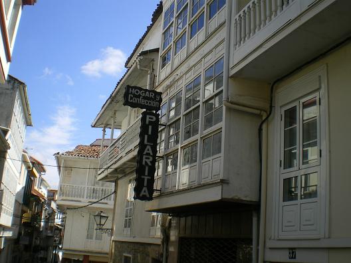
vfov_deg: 37.7
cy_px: 132
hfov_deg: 49.0
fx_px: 385
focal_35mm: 38
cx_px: 176
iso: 64
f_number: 4.6
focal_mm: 6.3
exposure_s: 1/250
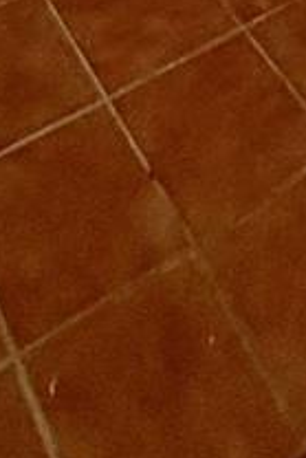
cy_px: -841
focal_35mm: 84
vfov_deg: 12.4
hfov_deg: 16.3
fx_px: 1069
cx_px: 170
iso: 320
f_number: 2.2
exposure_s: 1/60
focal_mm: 2.22
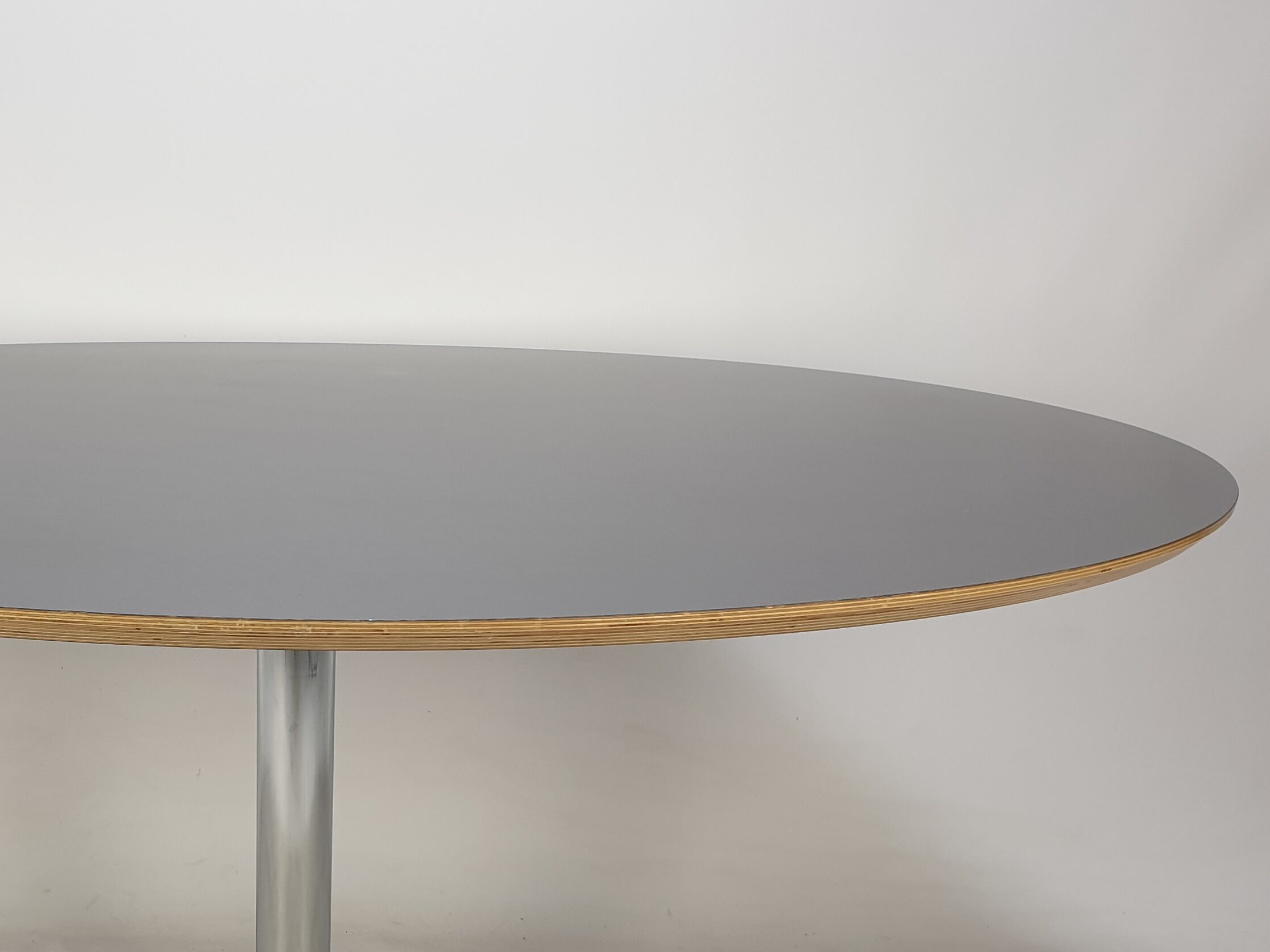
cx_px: 314
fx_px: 1725
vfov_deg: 30.2
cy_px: 749
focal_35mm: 47
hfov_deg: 39.3
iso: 80
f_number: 2.4
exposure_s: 1/100
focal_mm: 4.3
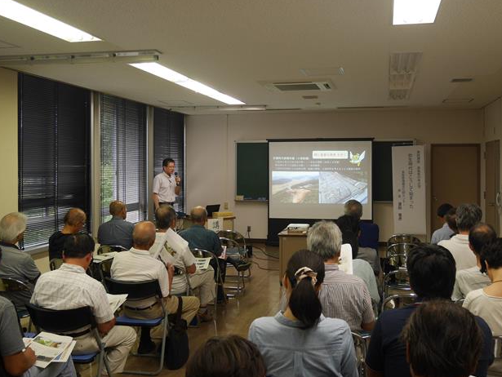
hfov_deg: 47.8
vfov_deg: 36.8
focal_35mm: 39
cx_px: 279
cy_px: 170
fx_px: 566
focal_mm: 15
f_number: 3.7
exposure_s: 1/60
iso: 250
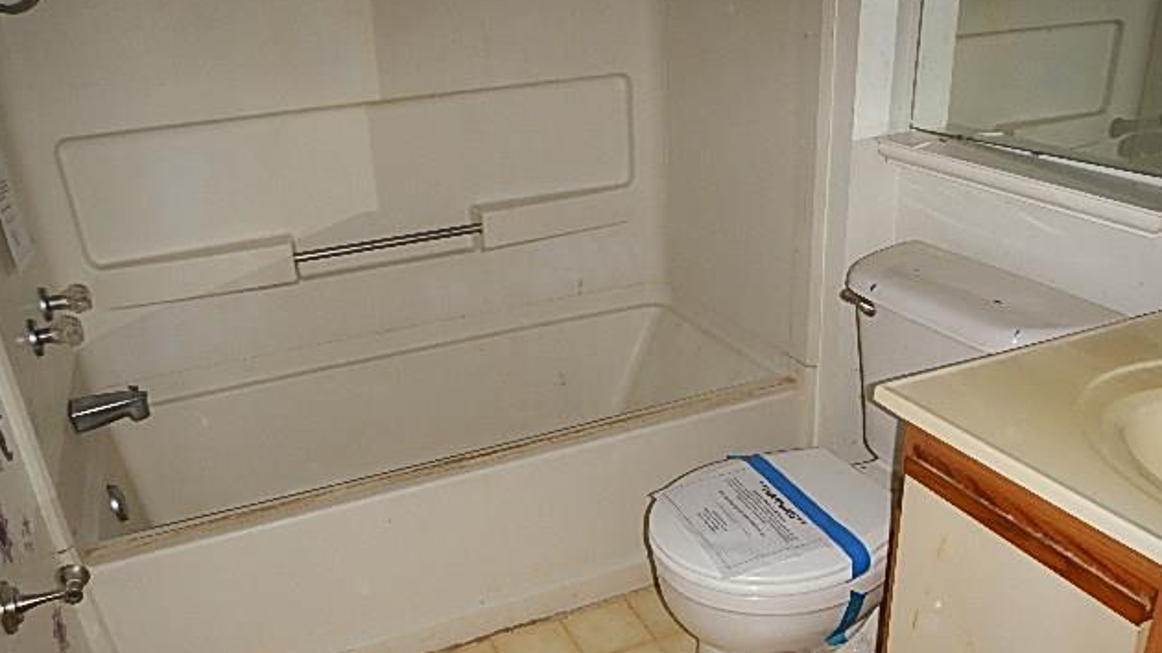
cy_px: 415
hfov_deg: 62.6
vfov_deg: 37.5
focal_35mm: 31
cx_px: 583
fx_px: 955
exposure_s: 1/30
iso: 200
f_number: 3.9
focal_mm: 5
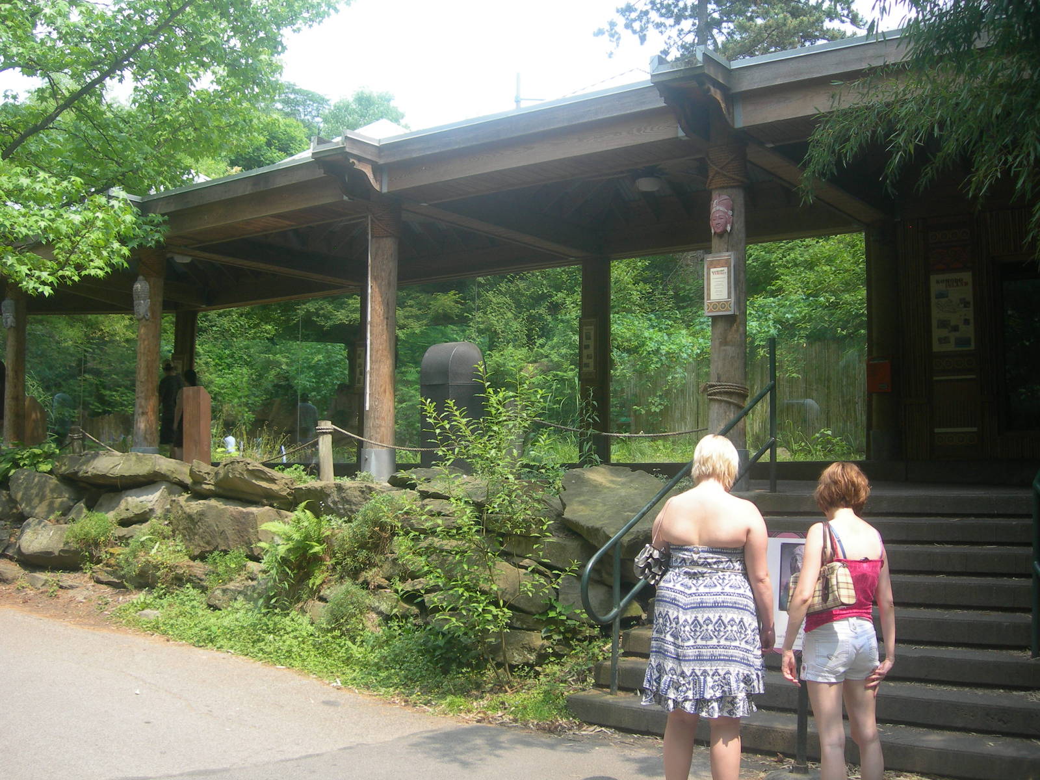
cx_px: 520
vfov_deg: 37.7
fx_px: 1142
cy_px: 390
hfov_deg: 49.0
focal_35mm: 38
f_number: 2.8
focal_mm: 7.8
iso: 50
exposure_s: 1/297
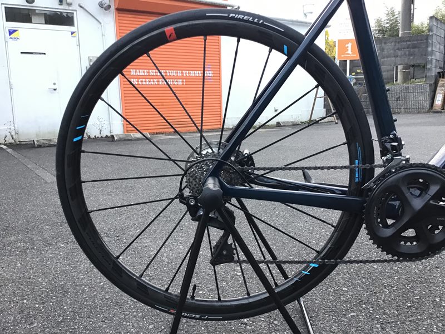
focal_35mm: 31
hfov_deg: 58.4
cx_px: 222
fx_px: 399
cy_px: 167
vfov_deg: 45.4
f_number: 2.4
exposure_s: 1/30
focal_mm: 3.3
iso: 64
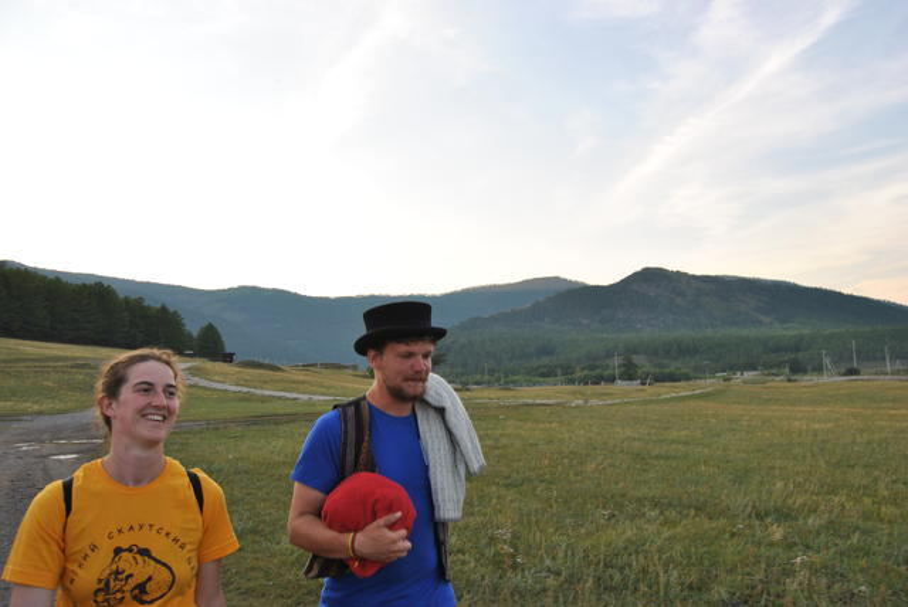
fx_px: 682
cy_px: 304
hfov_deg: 67.3
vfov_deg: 48.0
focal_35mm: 27
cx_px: 454
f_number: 5.6
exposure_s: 1/125
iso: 110
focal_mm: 18
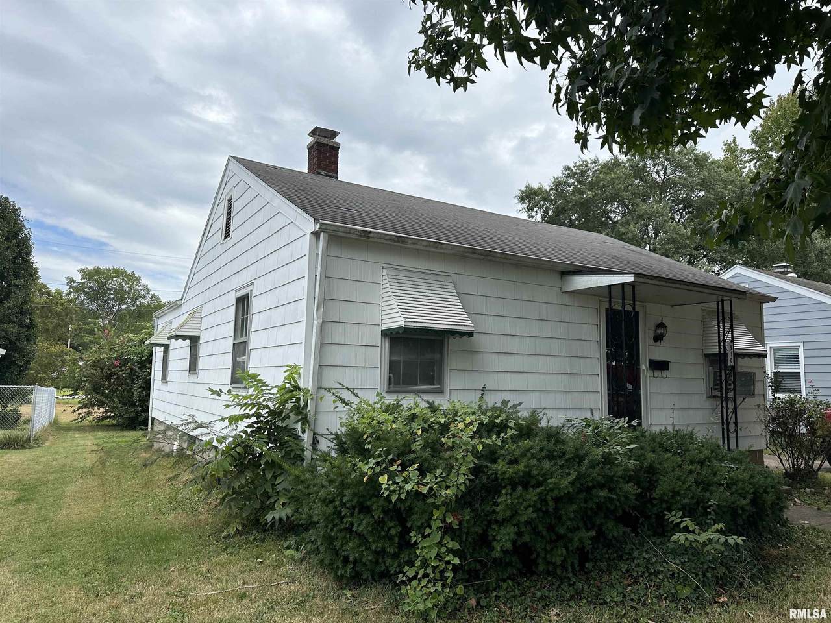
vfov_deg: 56.8
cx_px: 416
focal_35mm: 24
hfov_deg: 71.6
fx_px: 576
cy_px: 312
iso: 80
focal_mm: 6.86
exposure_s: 1/3597
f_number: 1.78
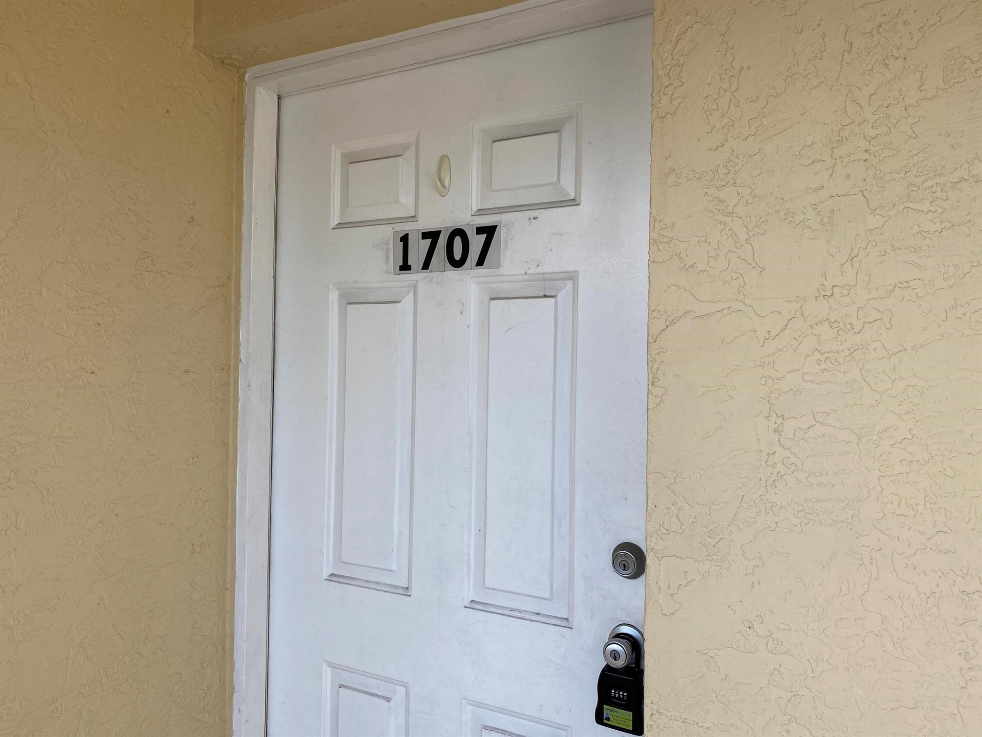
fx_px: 738
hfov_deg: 67.3
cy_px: 368
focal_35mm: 26
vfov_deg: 53.1
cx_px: 491
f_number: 1.8
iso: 32
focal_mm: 4.25
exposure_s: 1/467
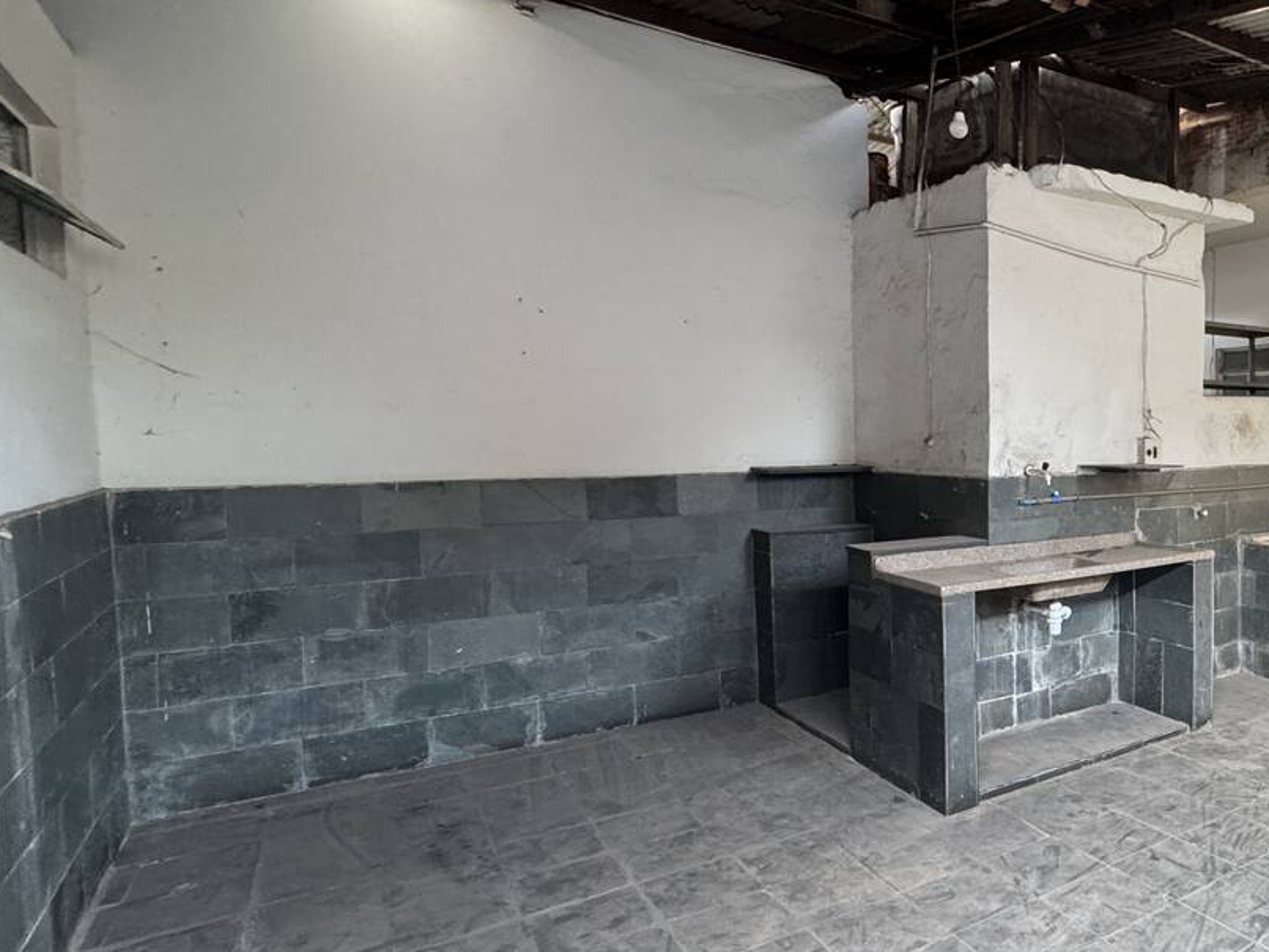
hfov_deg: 60.6
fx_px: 917
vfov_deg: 54.9
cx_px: 1102
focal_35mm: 25
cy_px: 485
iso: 320
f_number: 2.2
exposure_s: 1/98
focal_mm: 2.22
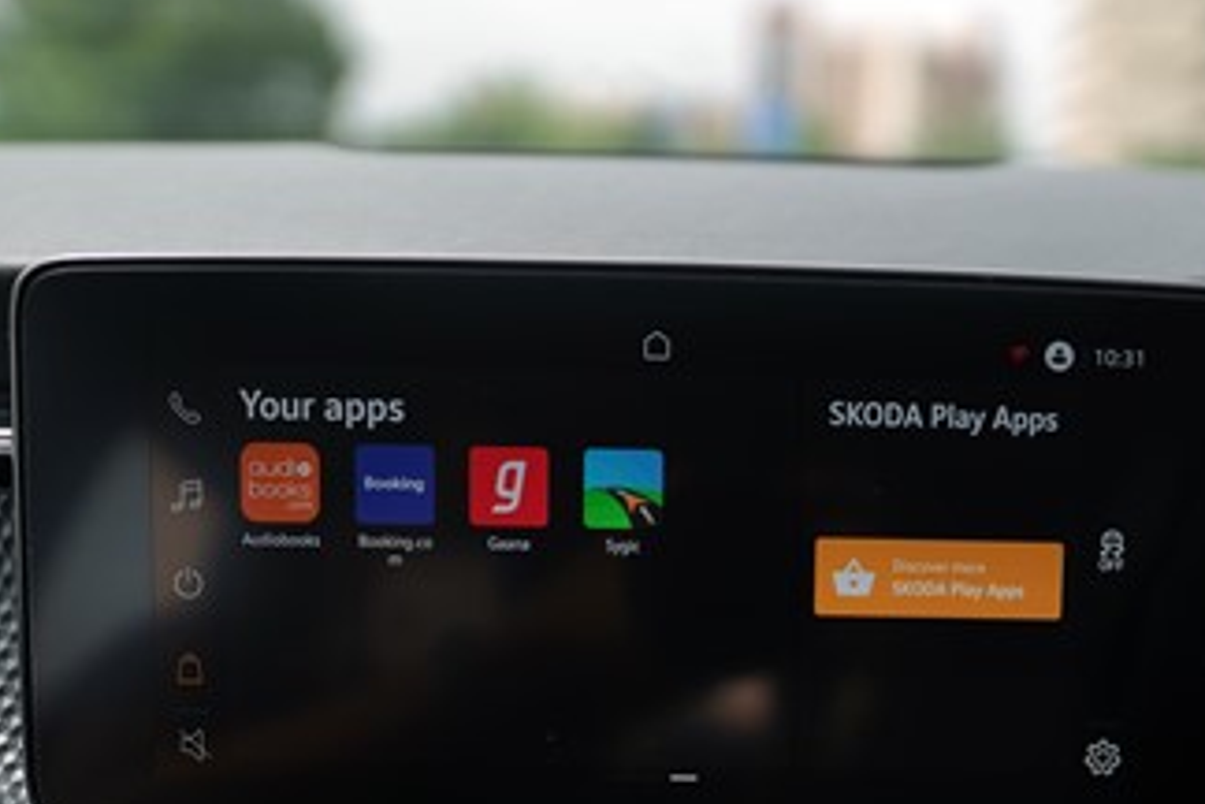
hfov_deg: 51.2
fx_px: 1238
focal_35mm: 37
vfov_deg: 34.2
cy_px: 707
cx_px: 770
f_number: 1.4
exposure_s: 1/2000
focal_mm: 20
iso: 50
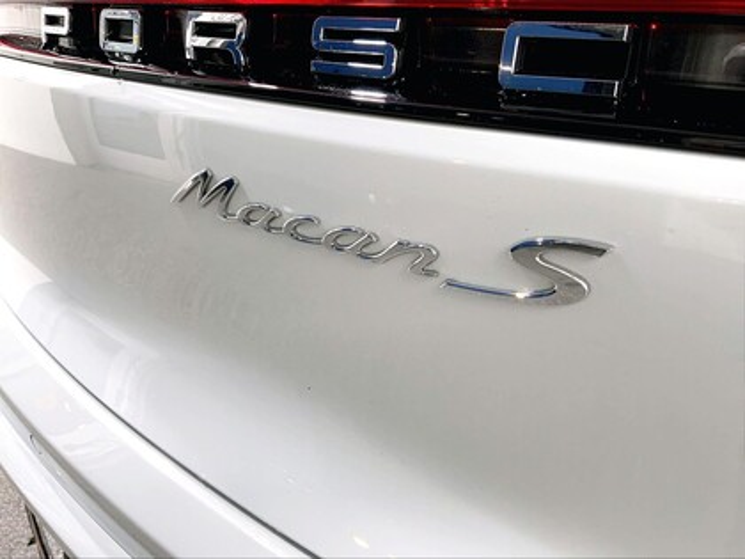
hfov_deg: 61.7
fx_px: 624
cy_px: 280
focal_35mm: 29
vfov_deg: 48.2
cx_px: 372
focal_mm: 3
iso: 50
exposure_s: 1/120
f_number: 1.8
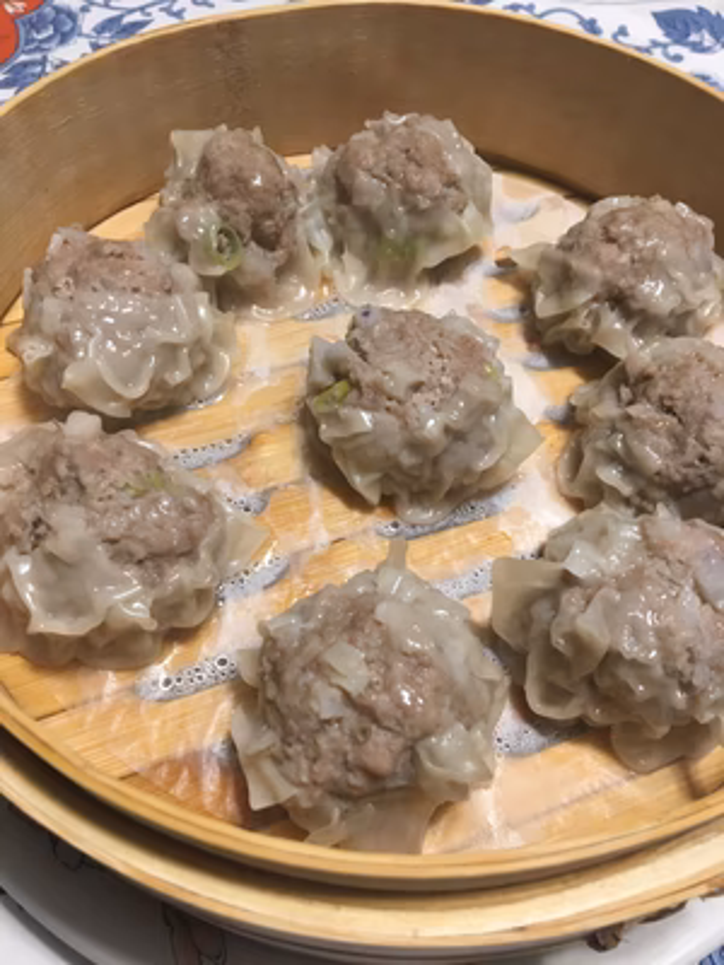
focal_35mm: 29
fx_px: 809
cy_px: 482
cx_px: 362
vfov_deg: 61.7
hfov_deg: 48.2
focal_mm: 4.15
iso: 80
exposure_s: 1/33
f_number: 2.2
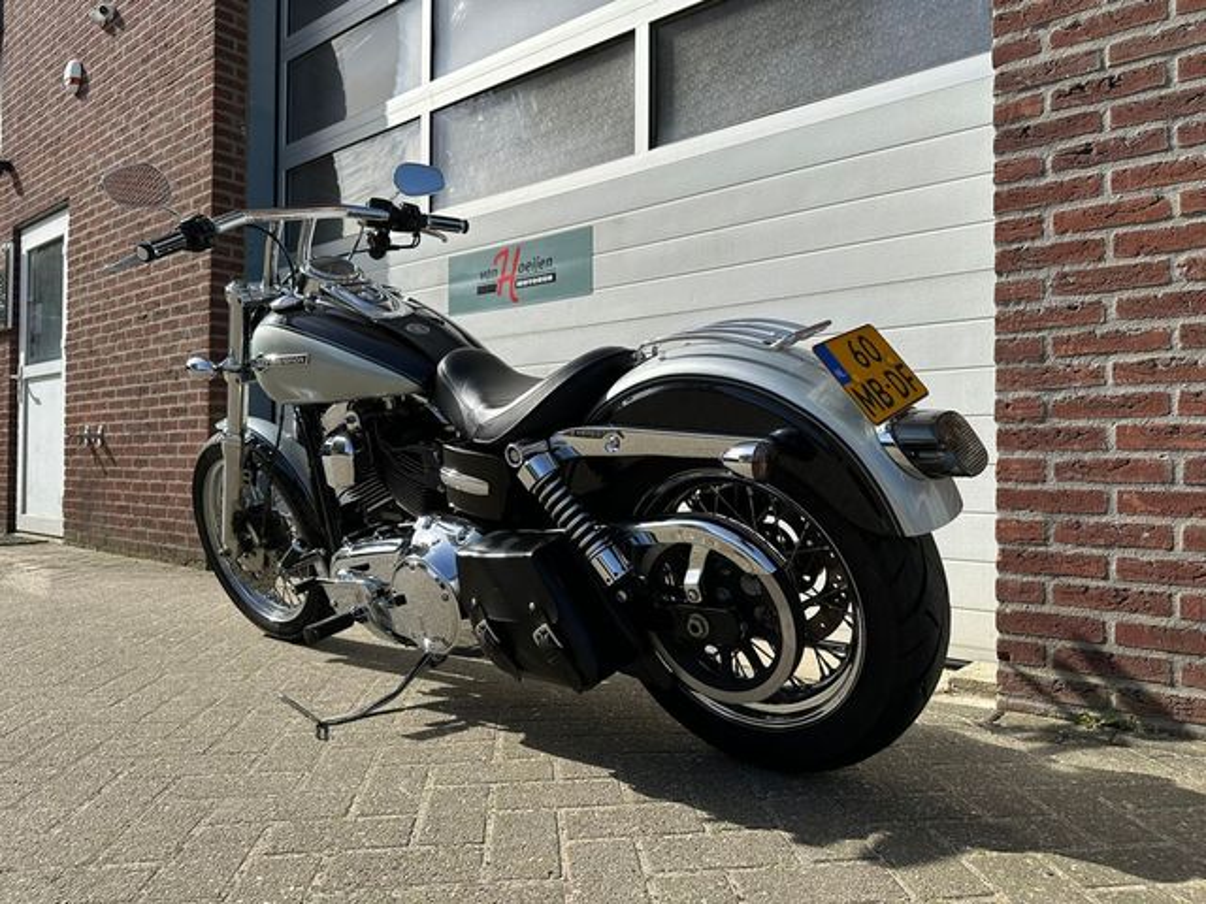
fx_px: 836
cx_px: 603
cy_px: 452
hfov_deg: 71.6
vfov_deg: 56.8
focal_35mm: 24
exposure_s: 1/4545
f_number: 1.78
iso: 80
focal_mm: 6.86
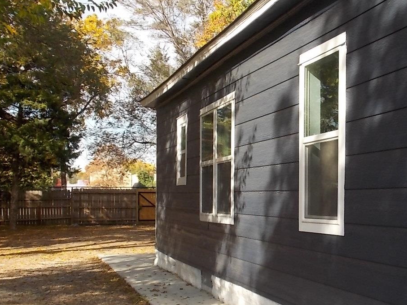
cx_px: 281
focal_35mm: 60
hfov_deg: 31.9
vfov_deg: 24.2
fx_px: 705
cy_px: 218
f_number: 3.4
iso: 80
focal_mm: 6.1
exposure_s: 1/320
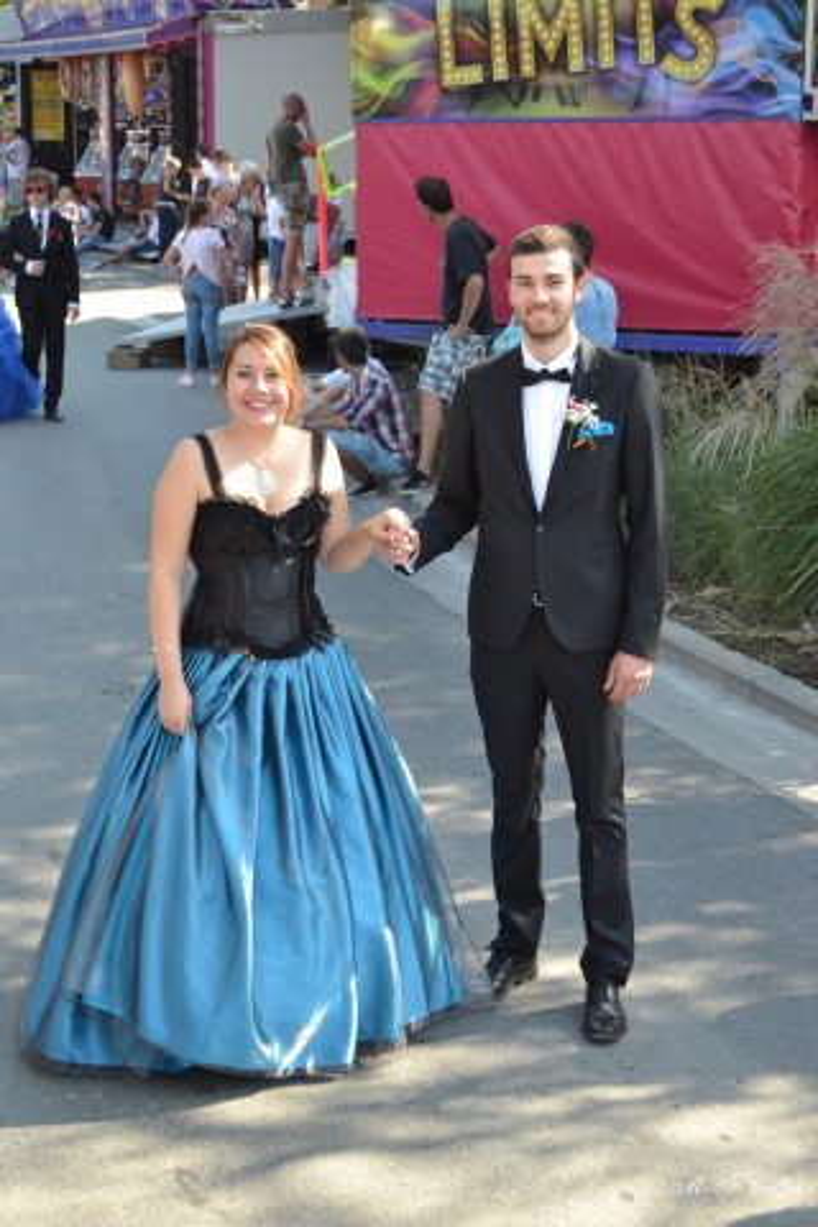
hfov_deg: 20.2
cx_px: 409
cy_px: 614
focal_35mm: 68
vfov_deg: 29.9
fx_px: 2300
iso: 180
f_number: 5.6
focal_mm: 45
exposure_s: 1/125
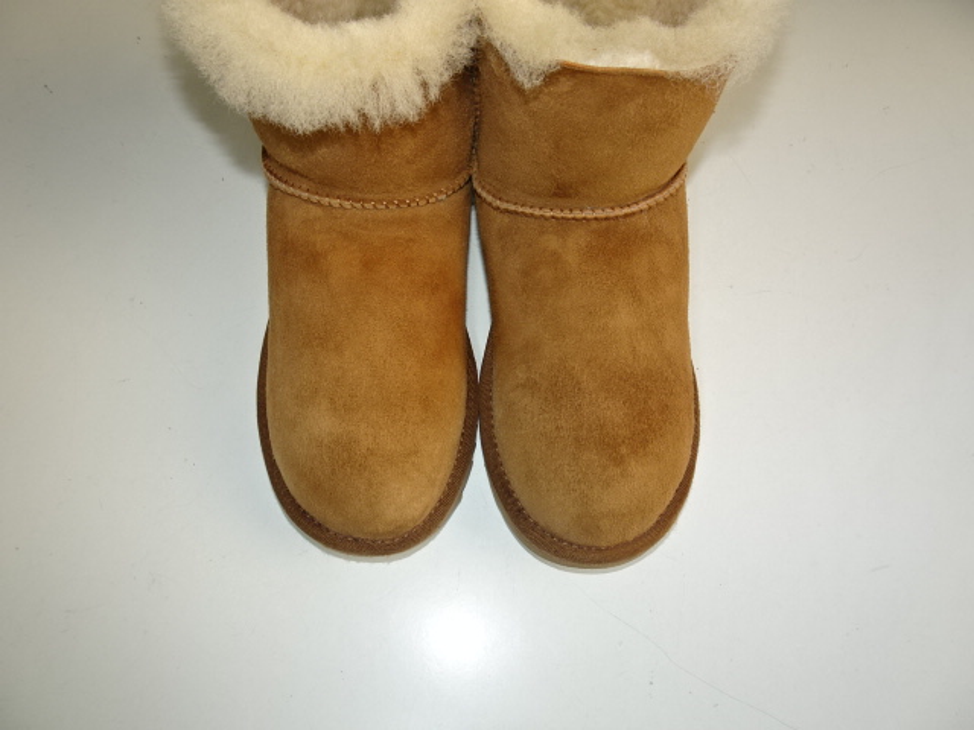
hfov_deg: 71.6
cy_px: 365
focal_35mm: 24
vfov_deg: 56.8
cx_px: 487
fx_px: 675
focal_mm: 4.1
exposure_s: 1/100
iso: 80
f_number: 3.5
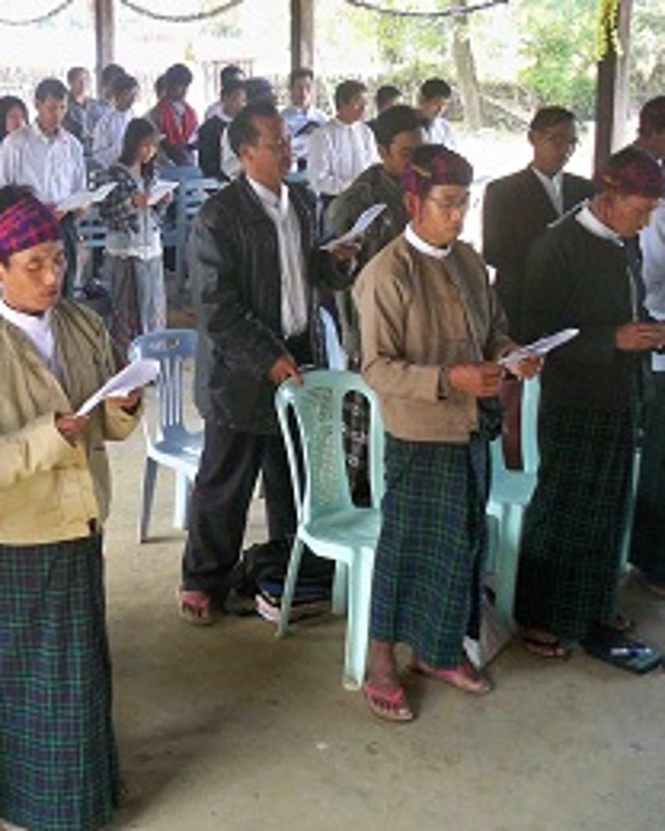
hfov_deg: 32.0
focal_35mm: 46
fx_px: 1132
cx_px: 153
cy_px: 417
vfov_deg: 40.3
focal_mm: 6.3
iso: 250
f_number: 3.1
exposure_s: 1/60
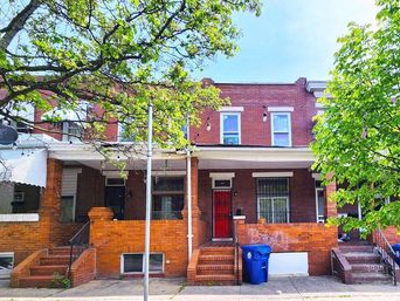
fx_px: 220
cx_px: 253
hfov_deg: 82.8
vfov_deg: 66.9
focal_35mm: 19
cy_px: 201
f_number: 2.2
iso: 50
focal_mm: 2.2
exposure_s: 1/1286
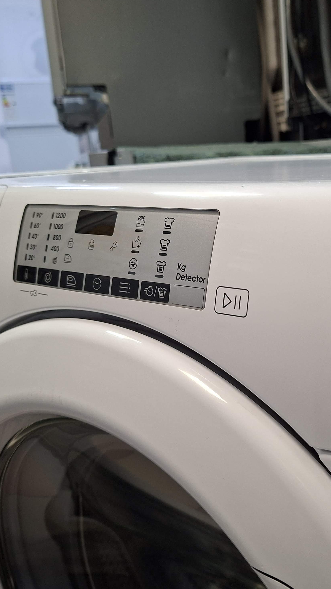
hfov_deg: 33.7
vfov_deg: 58.0
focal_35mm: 34
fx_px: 531
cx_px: 263
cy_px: 294
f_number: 1.8
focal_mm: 5.54
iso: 250
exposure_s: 1/60
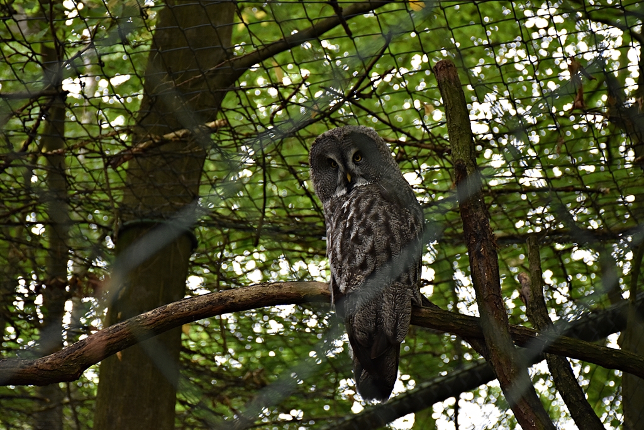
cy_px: 215
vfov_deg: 13.0
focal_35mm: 105
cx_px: 322
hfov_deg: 19.5
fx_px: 1878
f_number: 5
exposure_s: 1/125
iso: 1250
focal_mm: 70
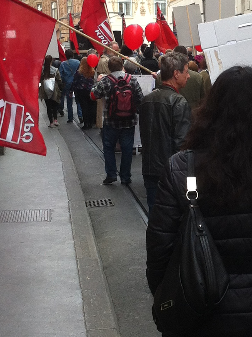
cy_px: 146
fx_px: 1011
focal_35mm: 104
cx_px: 222
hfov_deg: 14.1
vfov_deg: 18.9
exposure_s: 1/256
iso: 80
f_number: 2.8
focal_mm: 3.85
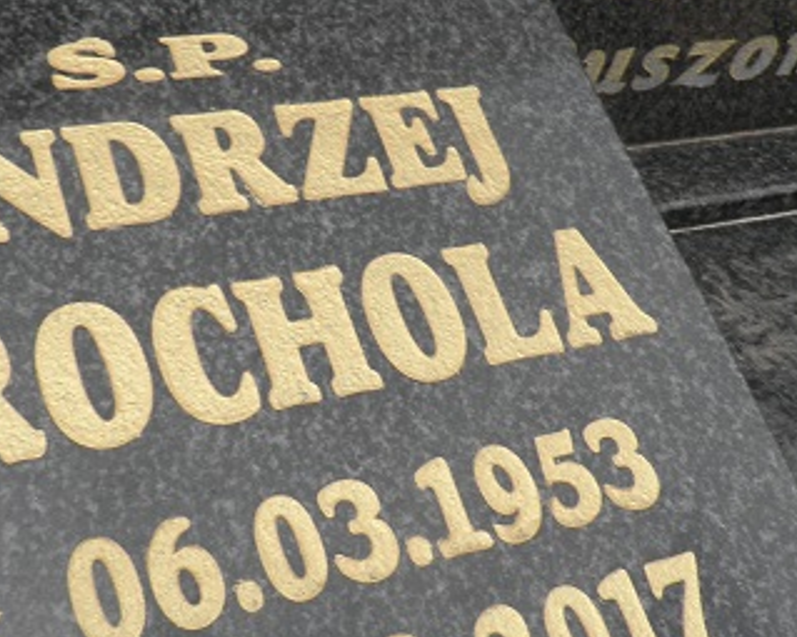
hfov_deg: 39.0
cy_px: 330
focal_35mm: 47
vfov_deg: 32.1
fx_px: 1108
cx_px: 250
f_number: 8.3
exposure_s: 1/80
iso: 64
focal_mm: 4.3
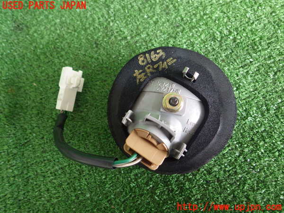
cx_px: 142
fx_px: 205
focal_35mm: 25
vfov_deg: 54.9
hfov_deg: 69.4
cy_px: 106
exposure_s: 1/45
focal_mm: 4.5
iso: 250
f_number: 2
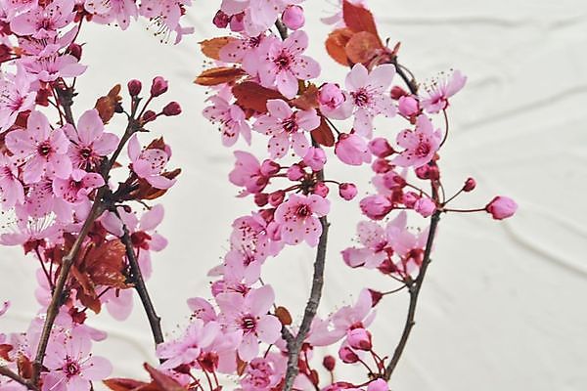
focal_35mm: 135
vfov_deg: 10.2
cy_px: 196
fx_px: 2201
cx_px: 294
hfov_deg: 15.2
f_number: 6.3
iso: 50
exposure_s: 1/15
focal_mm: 90
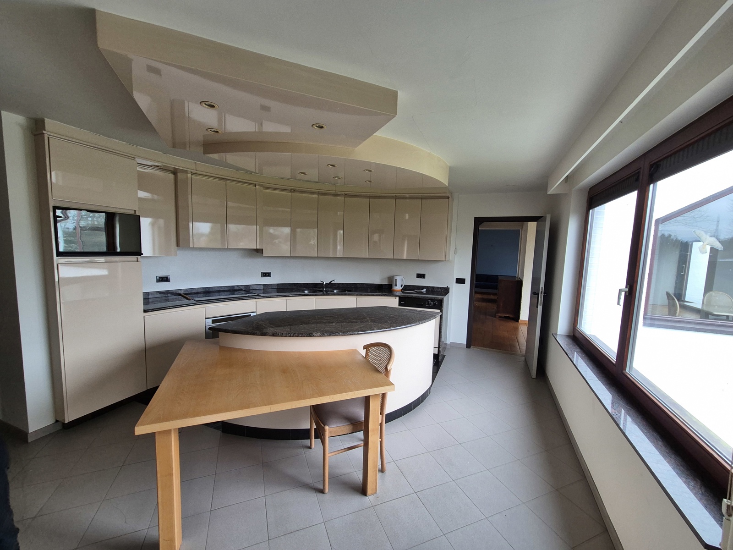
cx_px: 366
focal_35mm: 13
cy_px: 275
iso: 125
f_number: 2.2
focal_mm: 2.2
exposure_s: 1/100
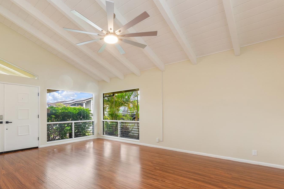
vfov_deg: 66.9
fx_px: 142
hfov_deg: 89.4
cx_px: 121
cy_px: 110
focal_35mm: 18
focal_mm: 10
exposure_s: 1/30
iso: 320
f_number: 8
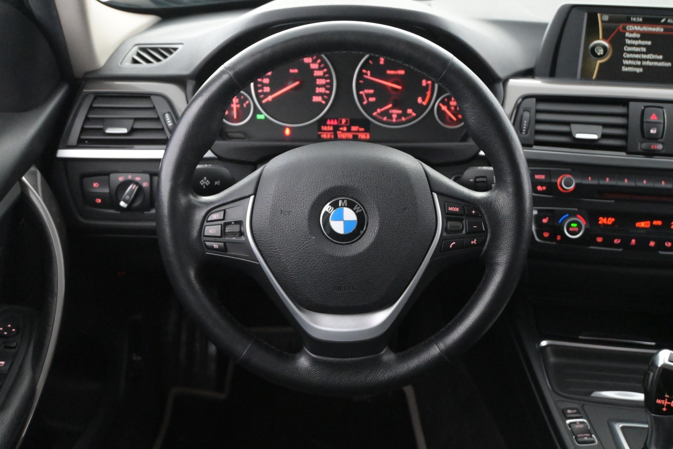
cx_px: 336
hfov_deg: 45.0
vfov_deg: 30.8
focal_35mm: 44
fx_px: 813
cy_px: 224
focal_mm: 29
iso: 8000
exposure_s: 1/50
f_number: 4.8
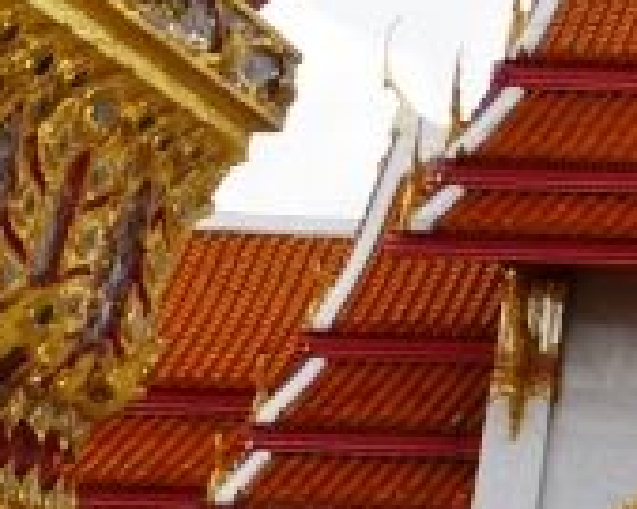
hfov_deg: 11.8
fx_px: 2562
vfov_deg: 11.2
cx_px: 1481
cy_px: -8
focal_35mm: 136
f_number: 9
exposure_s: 1/200
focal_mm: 16
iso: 100
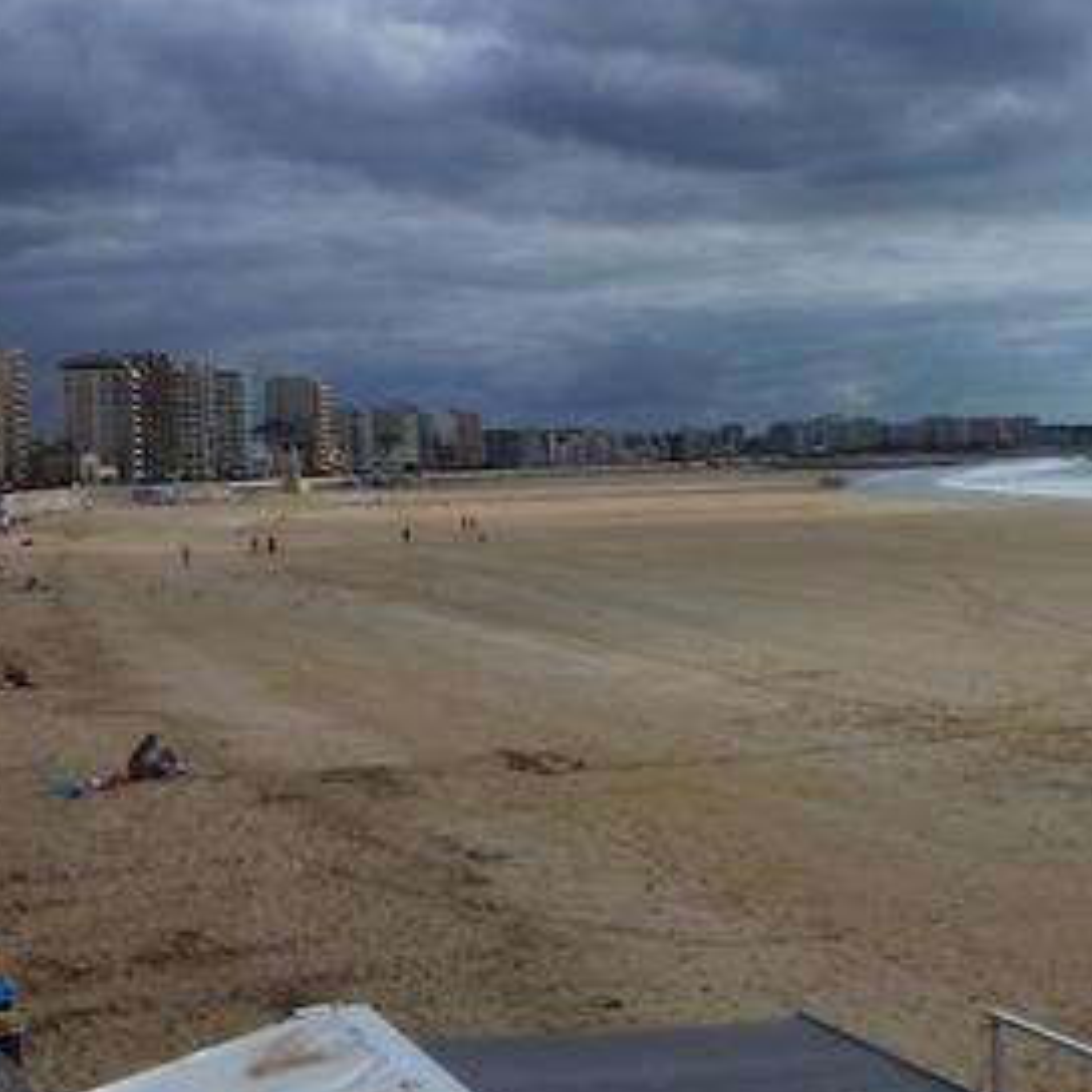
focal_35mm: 52
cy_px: 478
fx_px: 1856
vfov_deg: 32.7
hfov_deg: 31.2
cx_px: 996
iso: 100
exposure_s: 1/2000
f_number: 5
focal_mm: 4.3
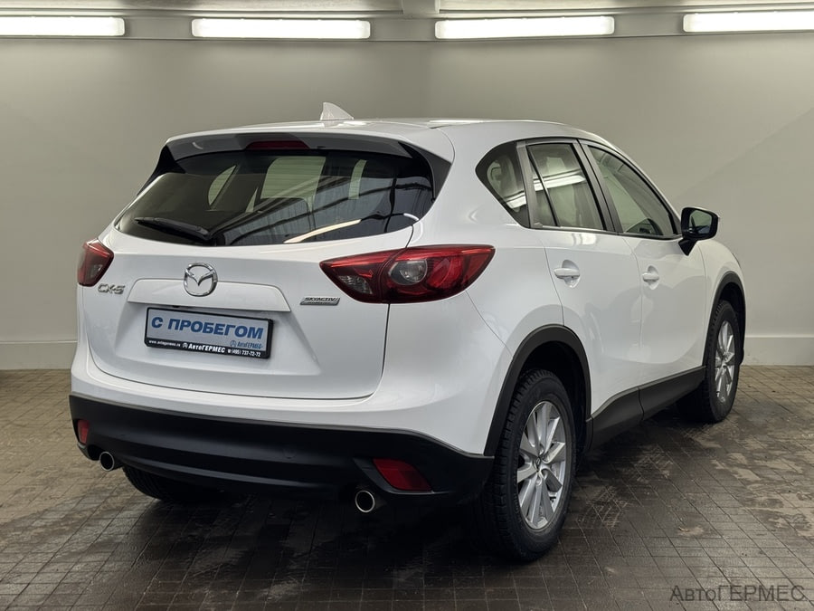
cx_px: 407
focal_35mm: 48
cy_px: 306
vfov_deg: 30.3
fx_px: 1129
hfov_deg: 39.7
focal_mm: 6.76
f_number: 1.78
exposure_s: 1/182
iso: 50
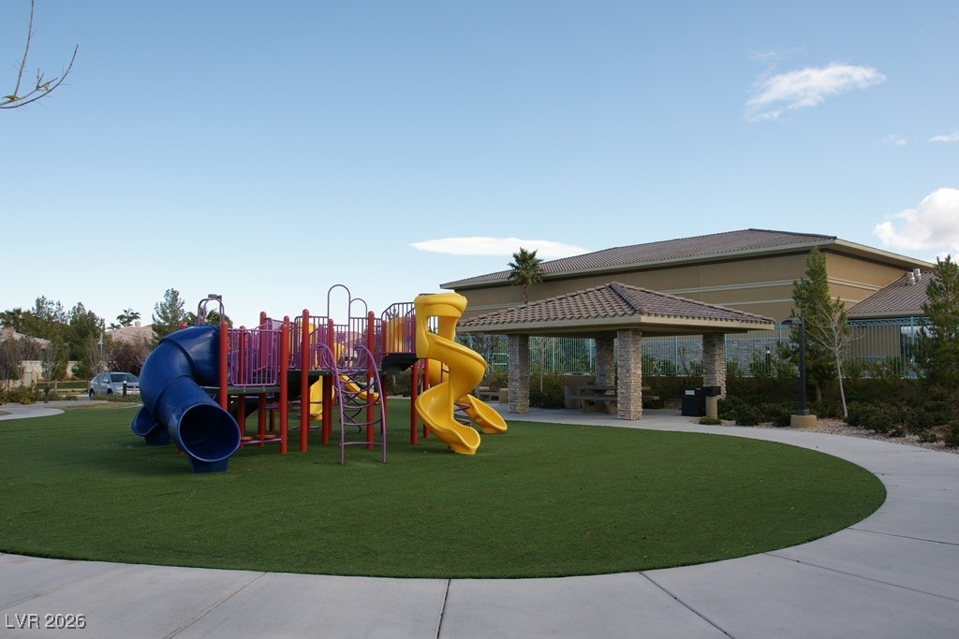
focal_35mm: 26
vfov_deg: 50.4
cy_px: 320
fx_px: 679
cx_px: 480
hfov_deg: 70.4
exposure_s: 1/160
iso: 200
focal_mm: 17
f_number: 10
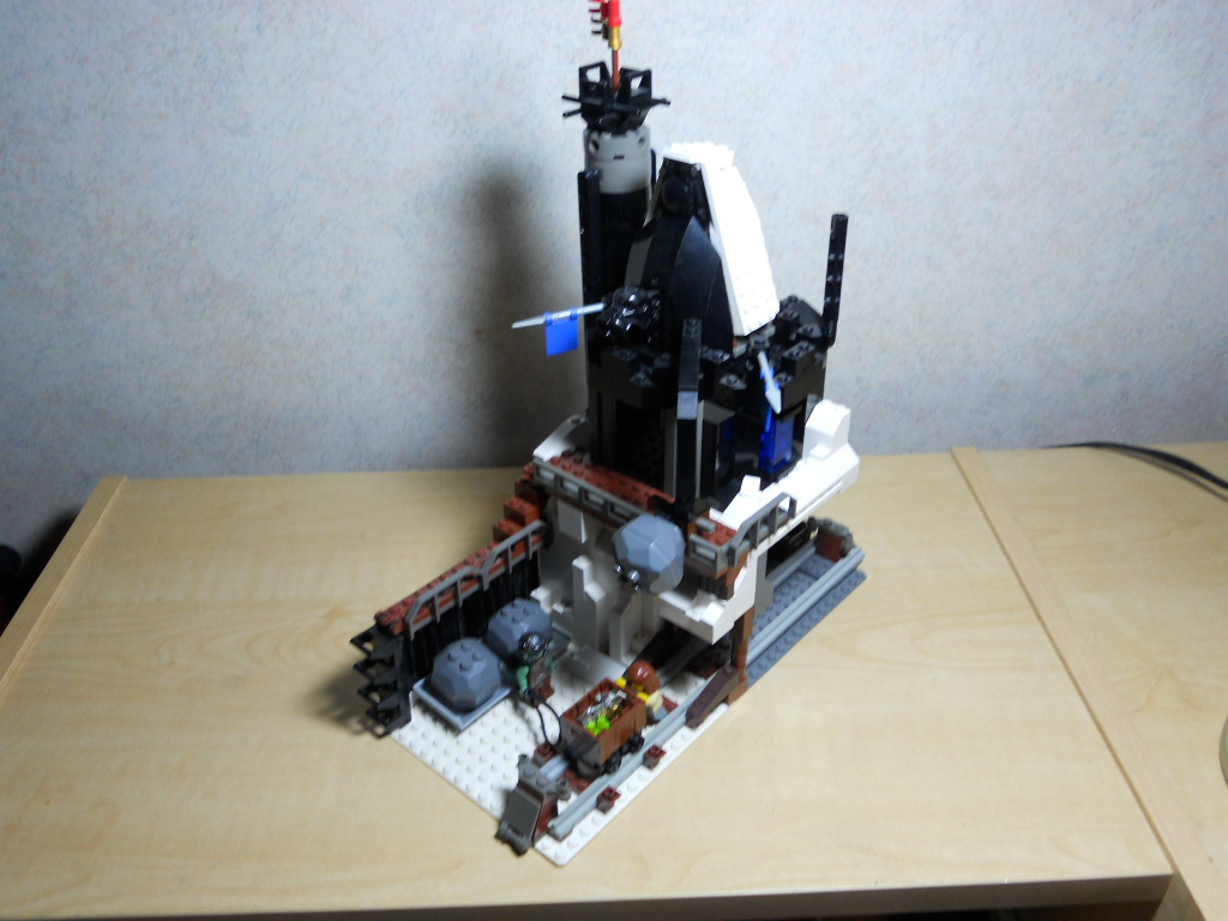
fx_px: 1135
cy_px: 460
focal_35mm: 32
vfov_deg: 44.2
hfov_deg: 56.8
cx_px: 614
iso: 125
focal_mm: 5.8
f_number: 3.5
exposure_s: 1/30
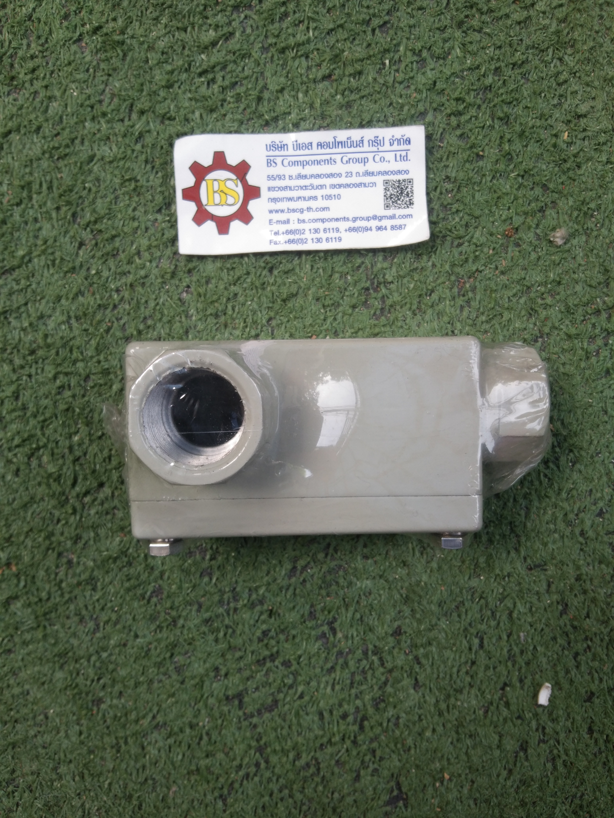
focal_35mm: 30
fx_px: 709
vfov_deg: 60.0
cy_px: 409
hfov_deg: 46.8
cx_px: 307
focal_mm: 3.65
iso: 50
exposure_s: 1/100
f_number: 2.2
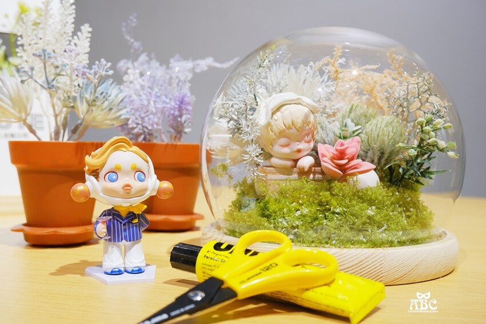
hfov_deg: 45.4
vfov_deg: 31.2
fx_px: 580
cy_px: 162
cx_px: 243
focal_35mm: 43
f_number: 5.6
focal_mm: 28.8
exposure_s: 1/26
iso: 320
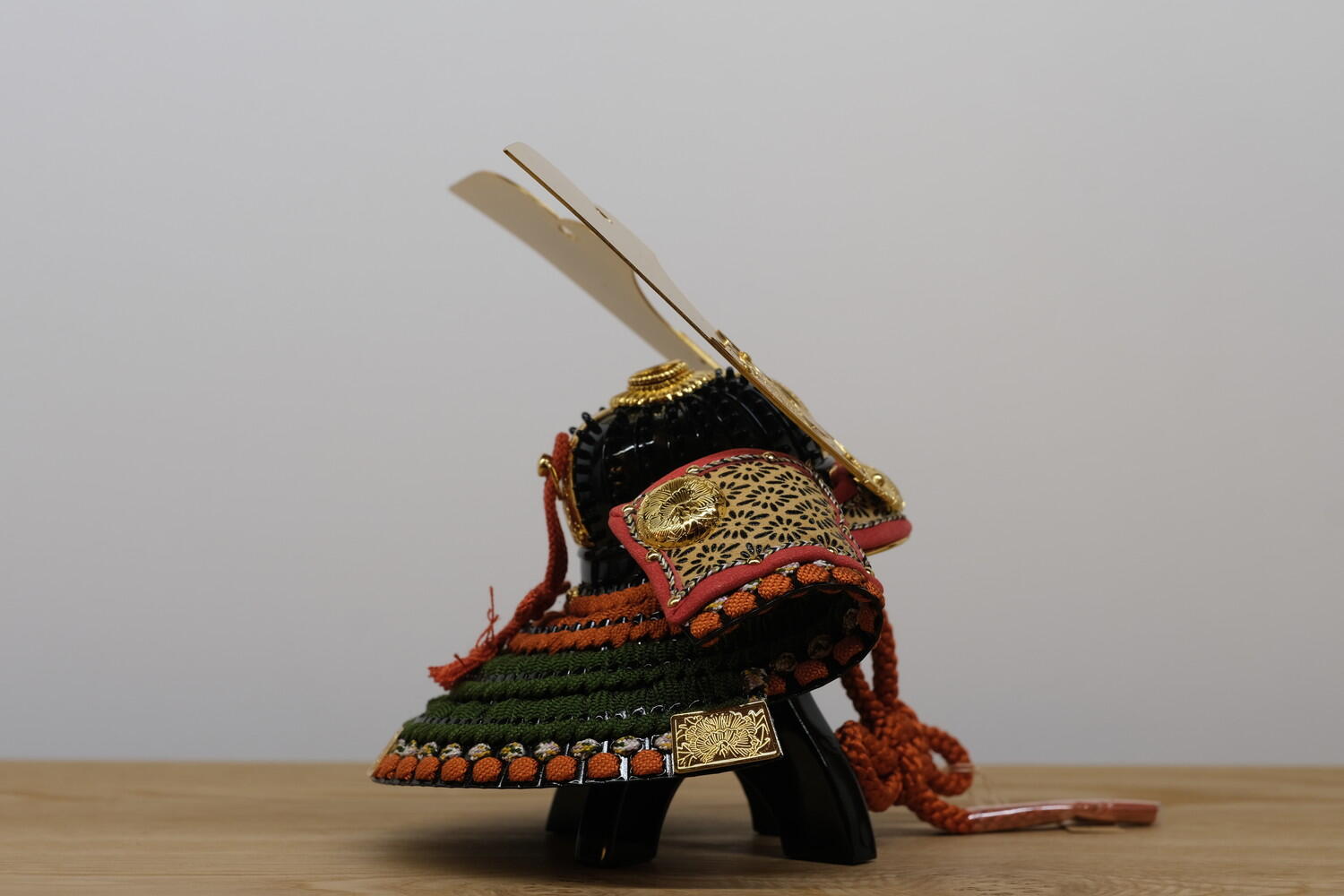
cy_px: 448
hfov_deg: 17.1
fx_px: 4480
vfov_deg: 11.4
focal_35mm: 120
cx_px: 672
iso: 200
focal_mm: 80
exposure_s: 1/9
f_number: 8
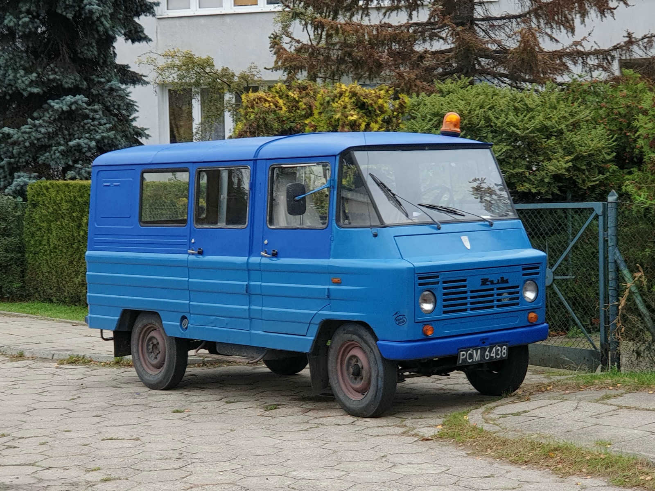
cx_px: 328
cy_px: 246
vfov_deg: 28.0
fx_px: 984
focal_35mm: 52
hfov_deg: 36.8
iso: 40
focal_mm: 6
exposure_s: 1/33
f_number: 2.4
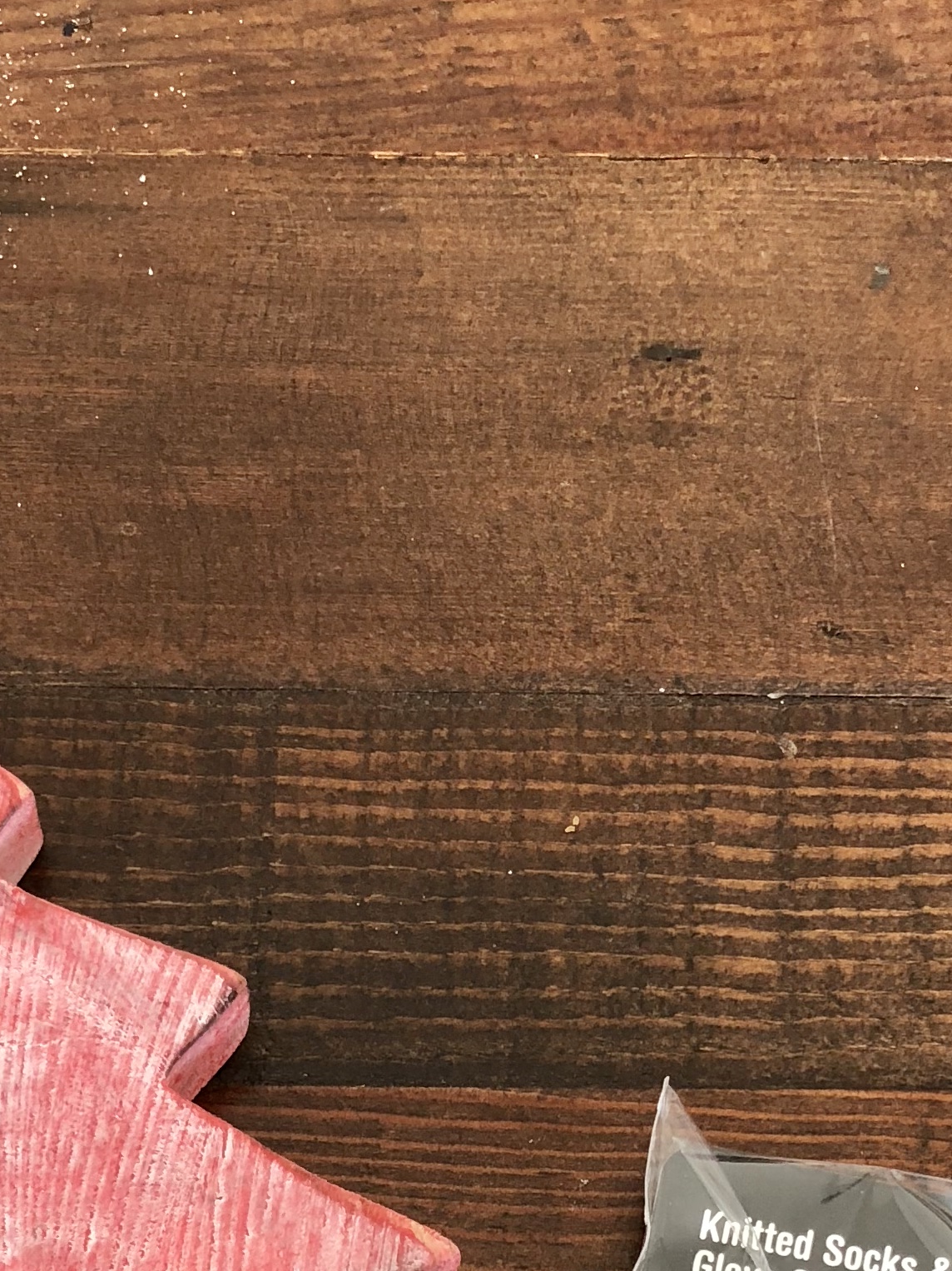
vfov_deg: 24.7
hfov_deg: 19.8
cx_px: 313
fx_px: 2714
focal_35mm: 74
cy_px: 1373
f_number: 1.8
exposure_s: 1/20
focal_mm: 4
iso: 40
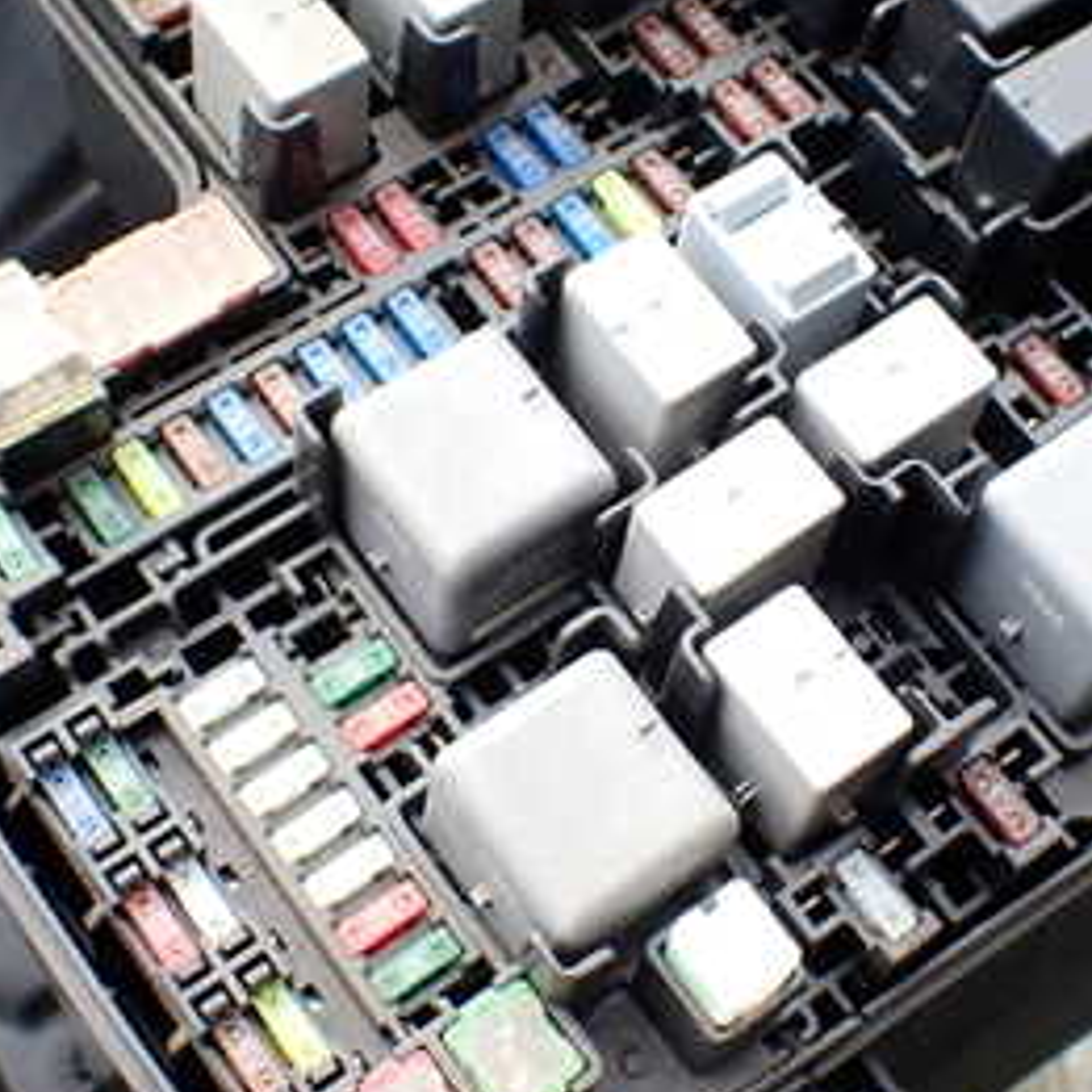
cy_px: 485
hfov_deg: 28.1
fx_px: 2177
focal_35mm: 61
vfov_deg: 28.1
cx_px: 611
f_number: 2.3
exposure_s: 1/160
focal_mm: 5.4
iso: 100
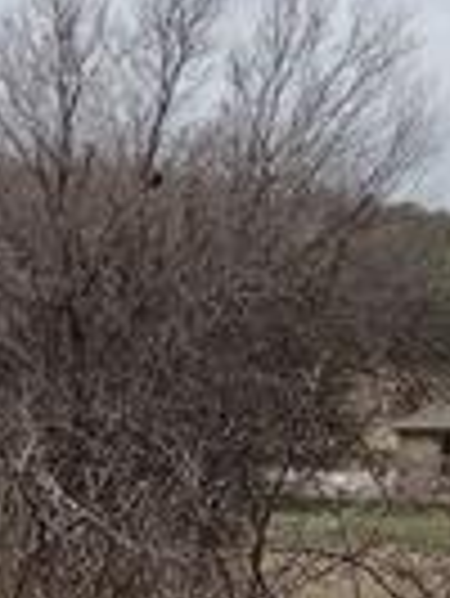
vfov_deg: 12.3
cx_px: -436
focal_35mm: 156
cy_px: 769
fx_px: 2700
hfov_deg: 9.0
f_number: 1.7
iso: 100
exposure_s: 1/2075
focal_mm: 4.71
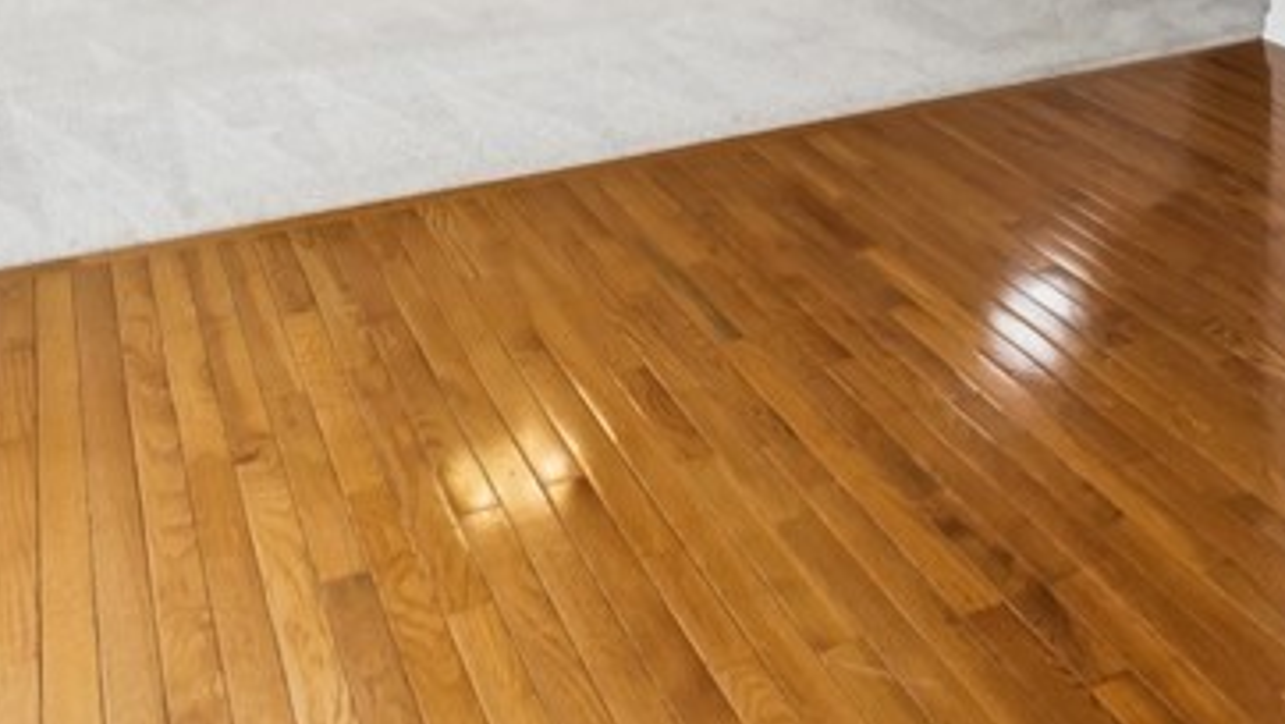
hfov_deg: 45.5
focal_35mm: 44
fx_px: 1500
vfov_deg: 21.9
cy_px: -403
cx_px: 880
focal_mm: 14
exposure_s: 1/50
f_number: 5.6
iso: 200
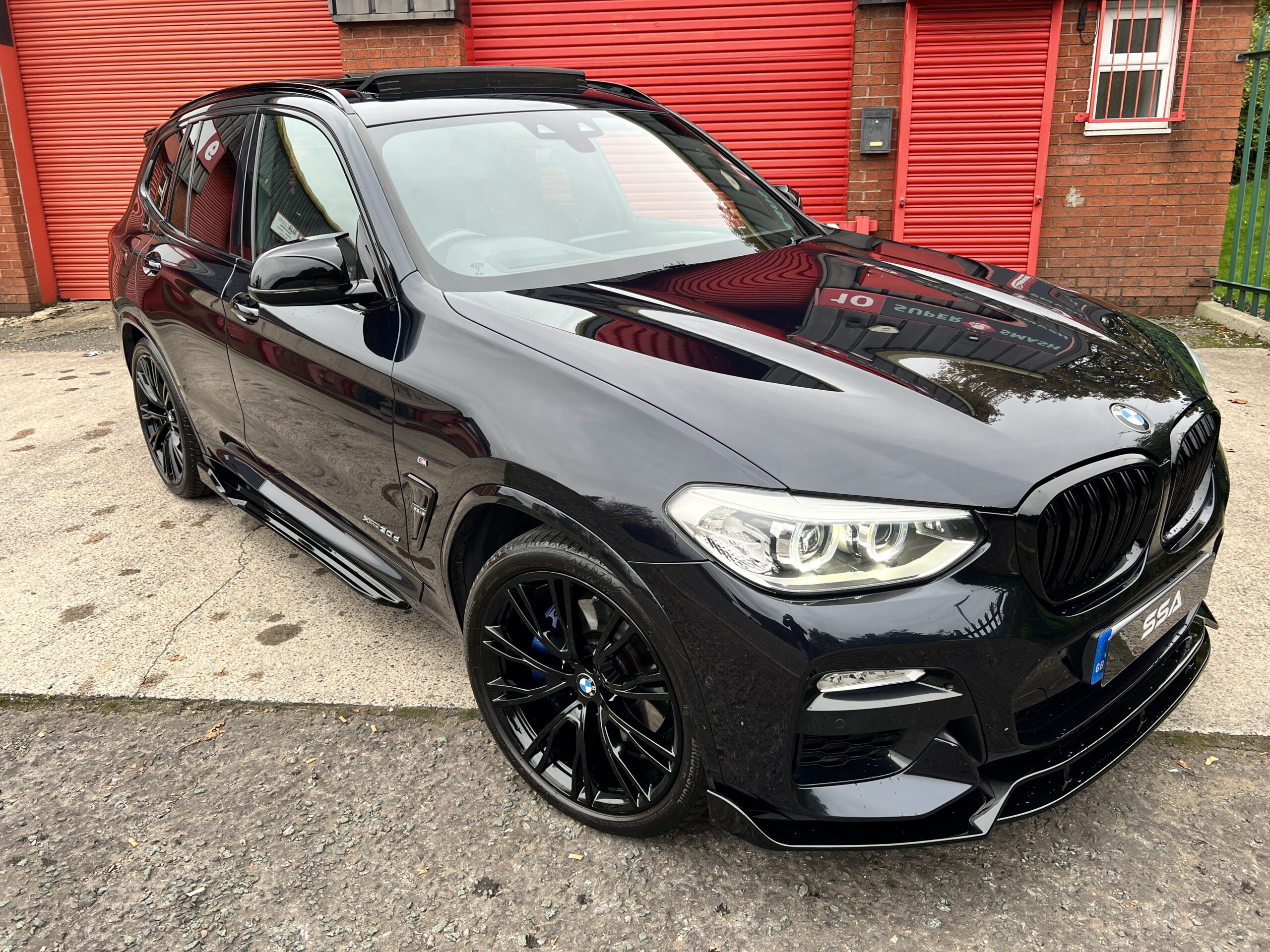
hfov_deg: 67.3
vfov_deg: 53.1
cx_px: 635
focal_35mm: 26
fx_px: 954
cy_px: 476
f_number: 1.5
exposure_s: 1/231
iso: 40
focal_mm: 5.7
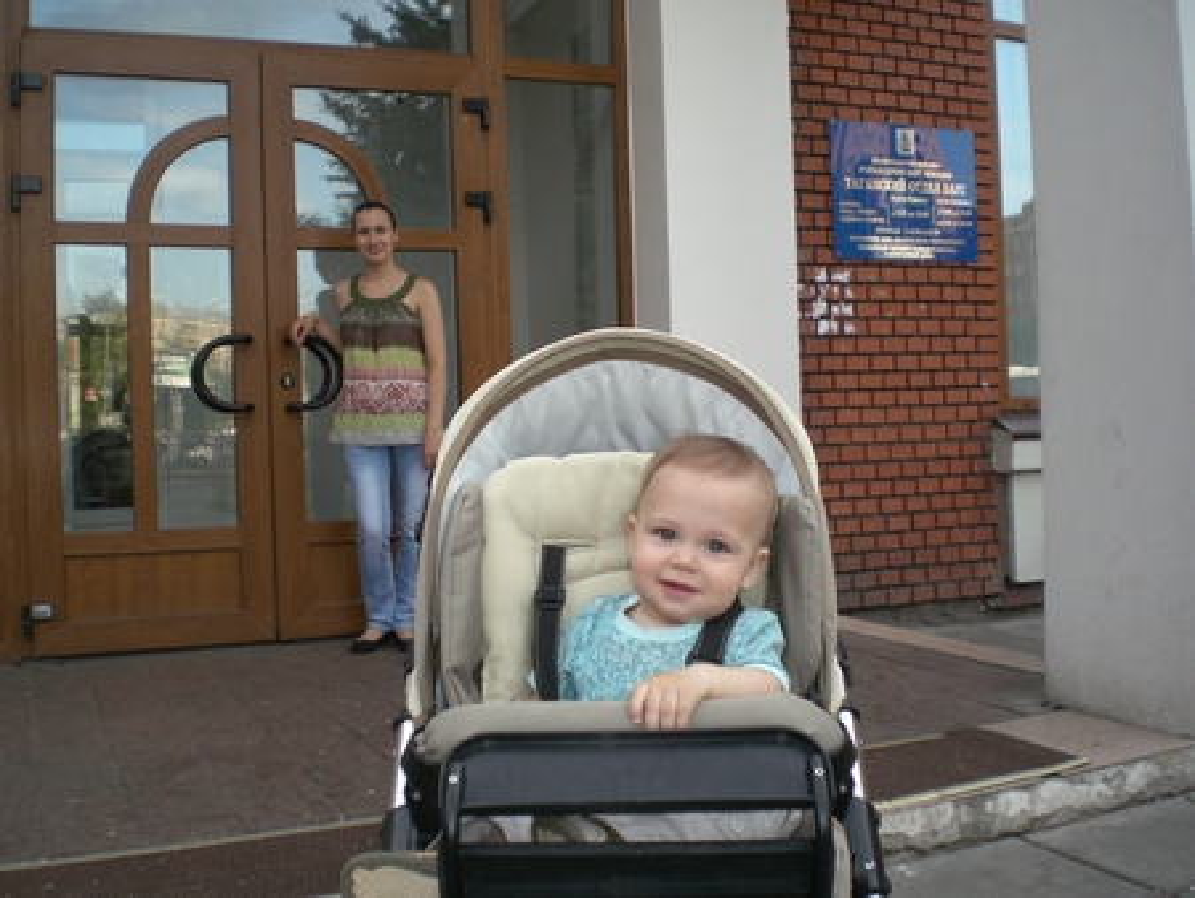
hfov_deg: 49.0
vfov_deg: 37.8
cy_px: 449
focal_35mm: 38
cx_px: 598
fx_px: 1313
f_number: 3.1
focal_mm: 6.3
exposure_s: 1/200
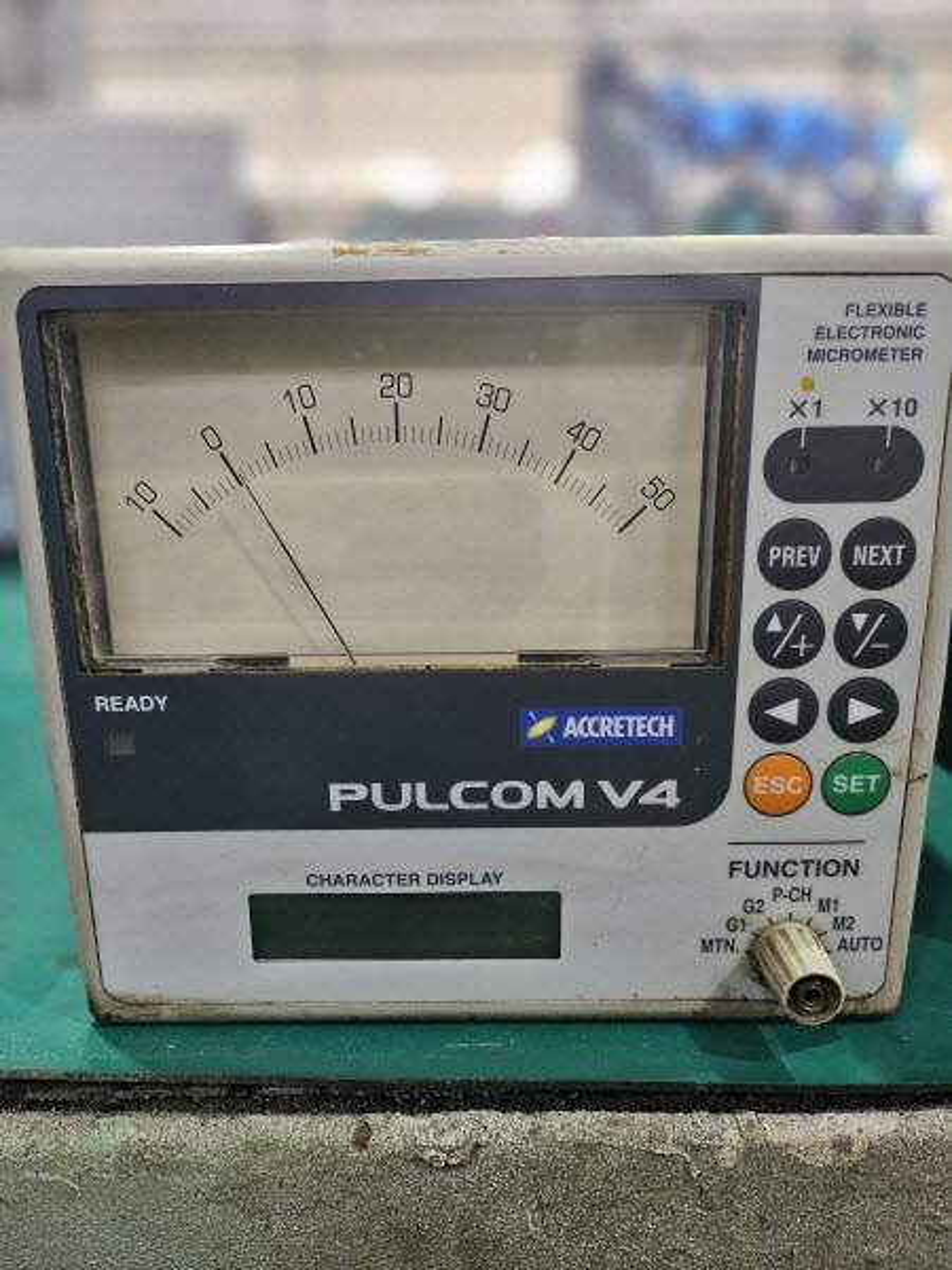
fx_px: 880
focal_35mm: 24
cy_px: 635
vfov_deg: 71.6
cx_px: 476
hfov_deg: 56.8
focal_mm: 5
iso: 800
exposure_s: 1/120
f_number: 1.8
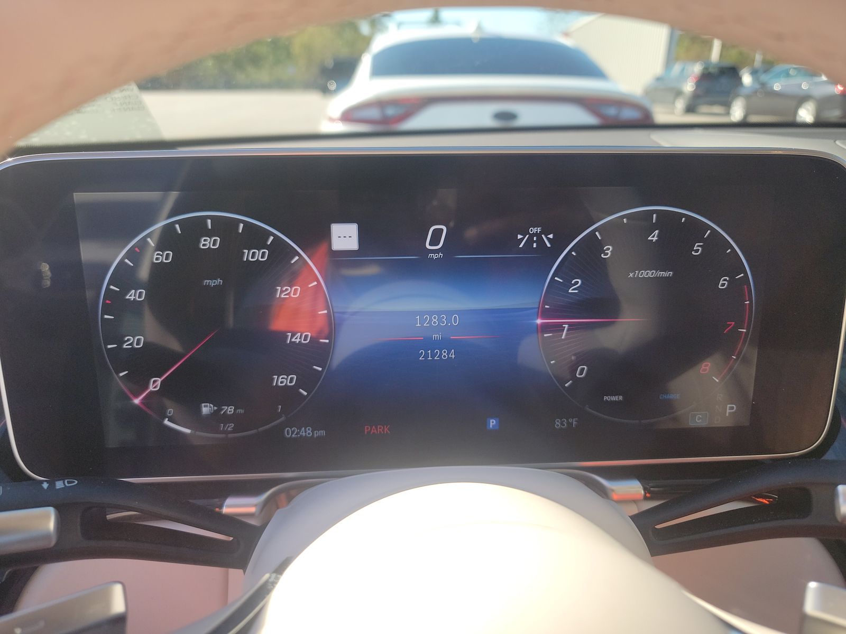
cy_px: 317
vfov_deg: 56.8
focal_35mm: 24
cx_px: 423
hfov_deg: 71.6
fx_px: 587
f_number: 1.8
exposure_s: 1/177
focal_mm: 6.7
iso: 50
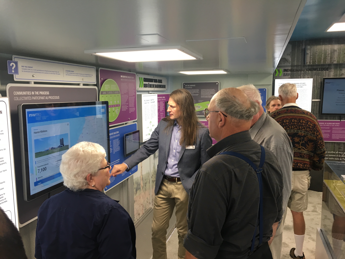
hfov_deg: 61.7
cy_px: 130
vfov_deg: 48.2
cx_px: 172
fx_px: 289
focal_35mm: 29
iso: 32
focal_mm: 4.15
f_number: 2.2
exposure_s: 1/30
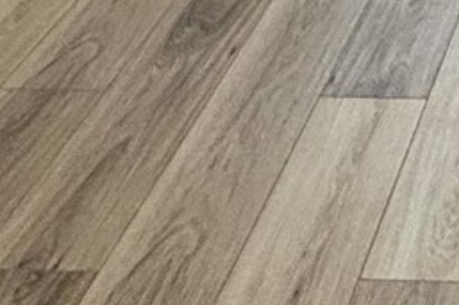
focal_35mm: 116
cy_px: -778
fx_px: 1478
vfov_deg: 8.5
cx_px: 729
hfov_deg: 15.9
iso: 80
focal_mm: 2.22
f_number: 2.2
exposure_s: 1/120
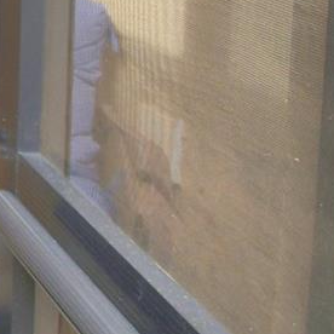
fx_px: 808
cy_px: -165
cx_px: -443
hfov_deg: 15.1
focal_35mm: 74
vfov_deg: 20.2
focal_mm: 10
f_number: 4.5
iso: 200
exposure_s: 1/500
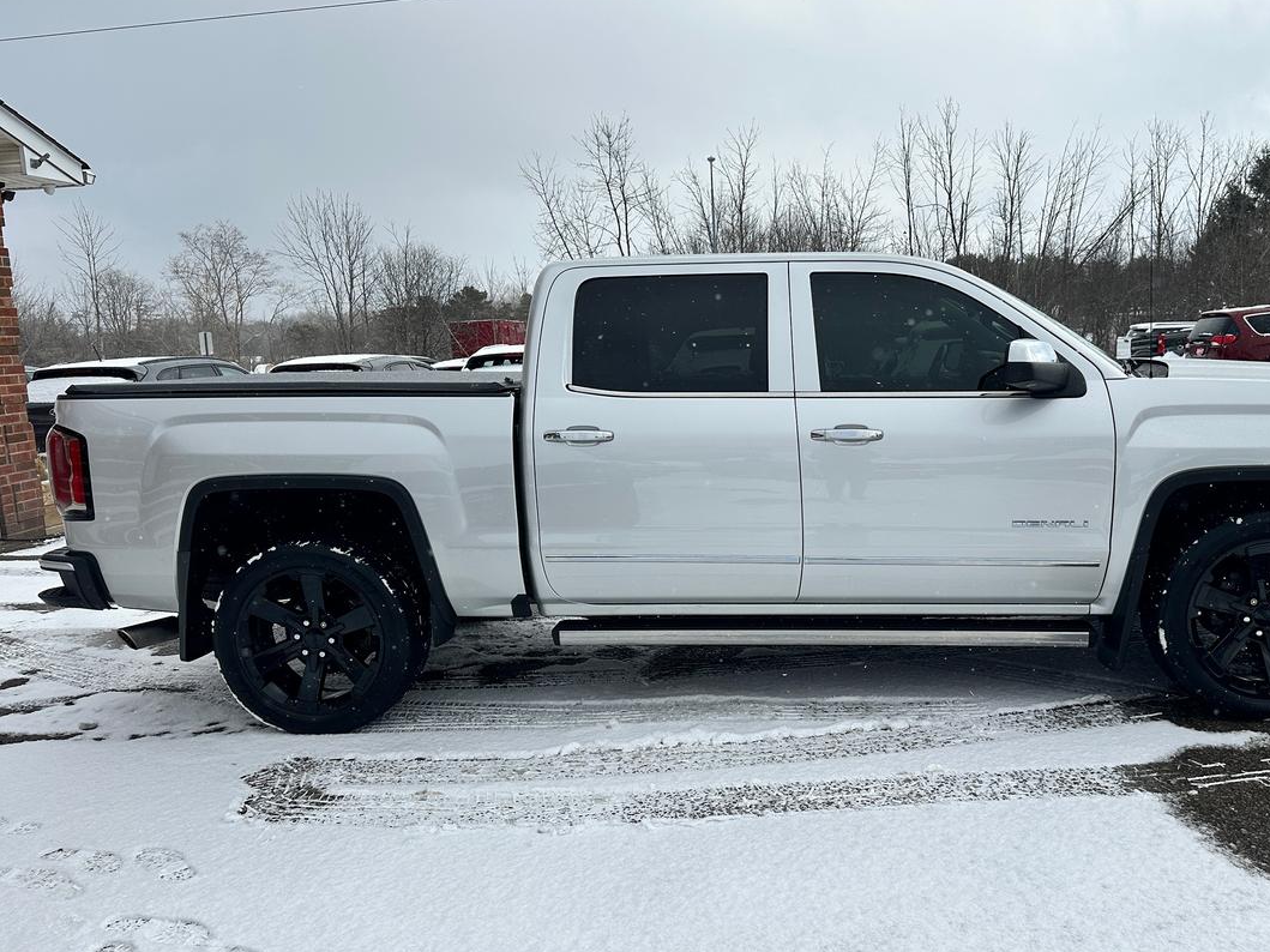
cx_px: 747
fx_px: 1064
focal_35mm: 29
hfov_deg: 61.3
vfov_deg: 48.2
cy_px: 484
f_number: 1.78
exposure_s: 1/8929
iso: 80
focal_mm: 6.86
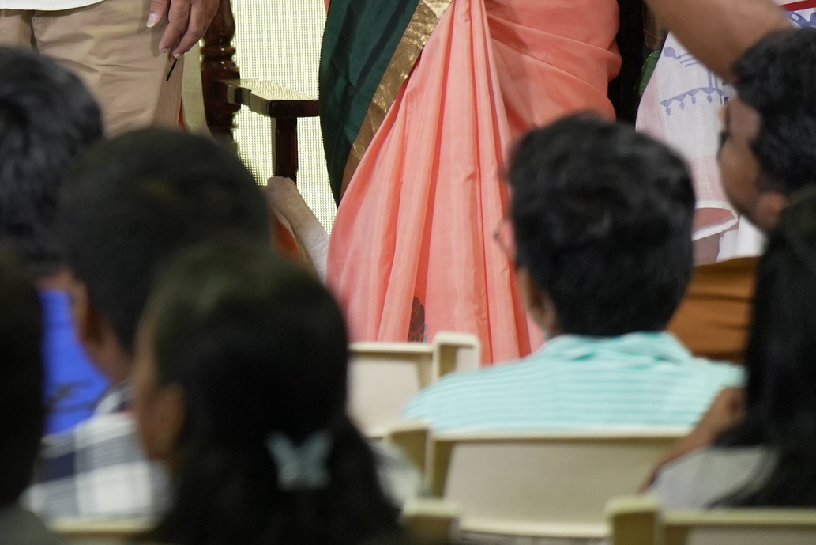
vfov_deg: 3.5
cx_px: -557
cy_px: -189
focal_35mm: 390
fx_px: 8841
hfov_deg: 5.2
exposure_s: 1/200
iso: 1250
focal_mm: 115
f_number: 2.8
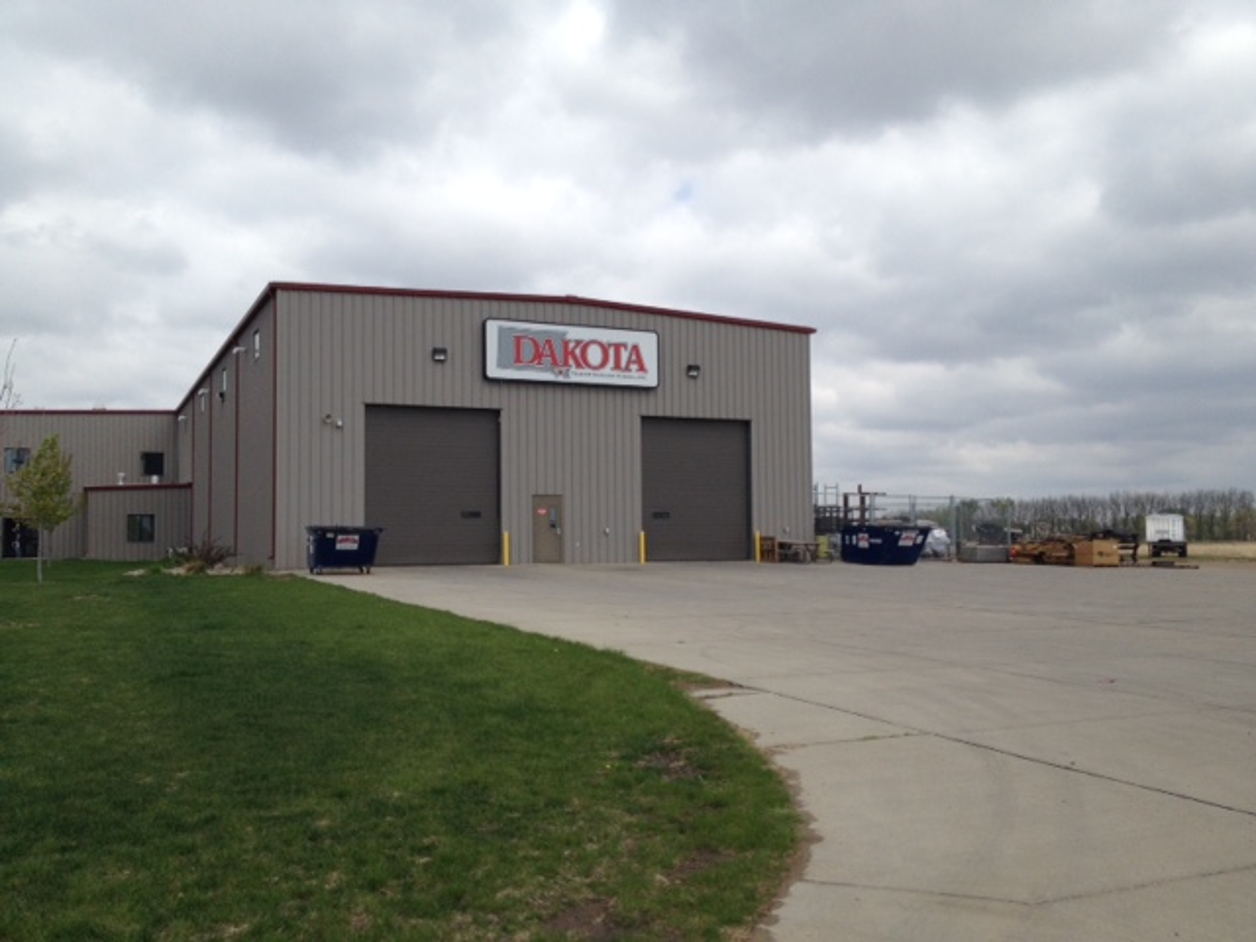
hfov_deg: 52.6
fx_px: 1270
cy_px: 471
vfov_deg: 40.7
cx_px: 628
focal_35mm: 35
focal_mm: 4.28
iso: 50
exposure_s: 1/2045
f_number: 2.4
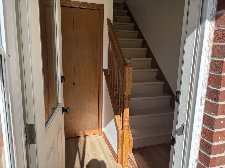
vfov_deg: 53.1
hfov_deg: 67.3
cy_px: 84
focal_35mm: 26
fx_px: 169
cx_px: 112
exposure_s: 1/752
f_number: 1.6
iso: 50
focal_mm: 5.96
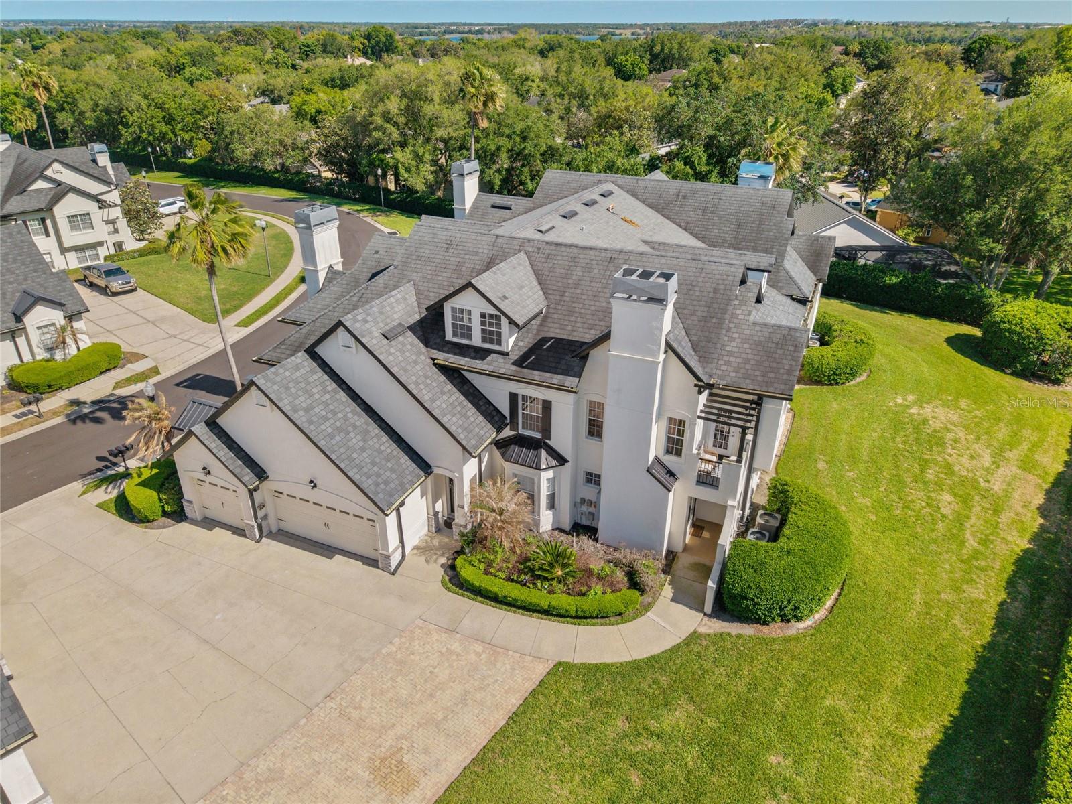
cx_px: 536
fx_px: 743
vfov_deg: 56.8
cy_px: 402
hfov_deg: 71.6
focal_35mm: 24
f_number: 1.8
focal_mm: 8.67
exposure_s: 1/90
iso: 170
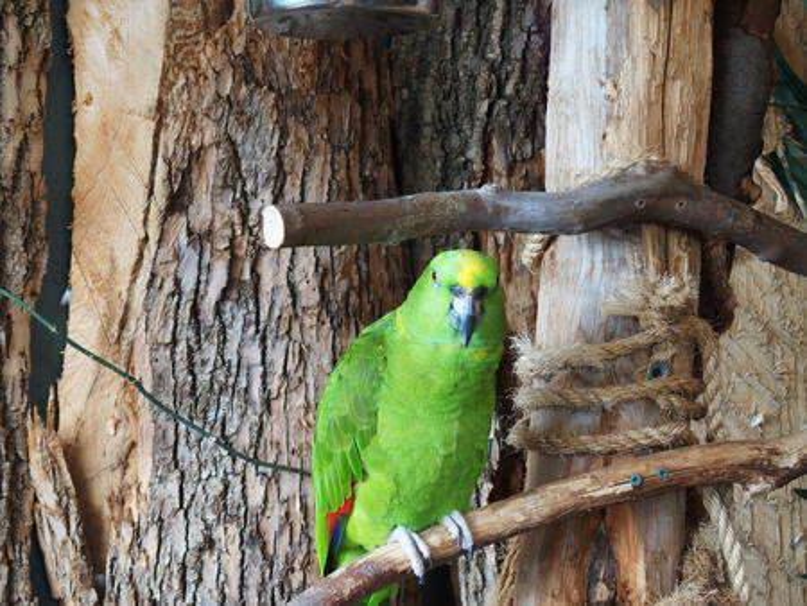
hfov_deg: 15.9
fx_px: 2892
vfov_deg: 12.0
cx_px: 404
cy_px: 303
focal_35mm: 124
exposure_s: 1/125
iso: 400
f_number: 2.8
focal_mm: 26.2
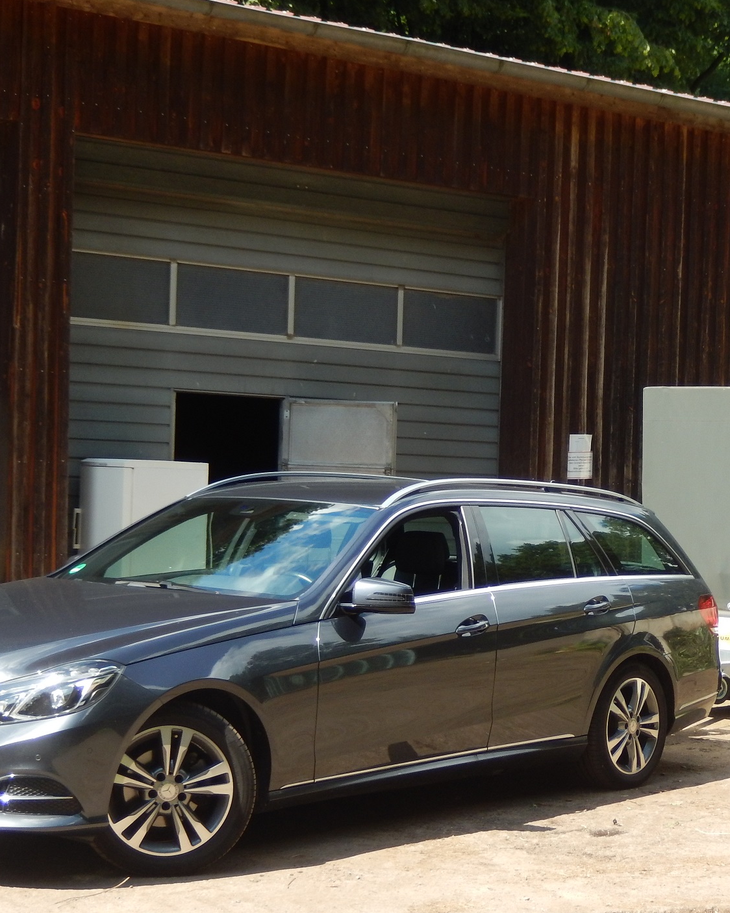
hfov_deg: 21.0
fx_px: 1945
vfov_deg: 26.4
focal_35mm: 72
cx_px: 586
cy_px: 555
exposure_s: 1/320
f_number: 4.3
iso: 125
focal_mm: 8.1
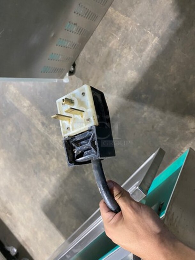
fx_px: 195
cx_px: 98
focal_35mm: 26
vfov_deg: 67.3
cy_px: 130
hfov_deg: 53.1
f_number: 1.8
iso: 500
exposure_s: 1/58
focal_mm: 4.25
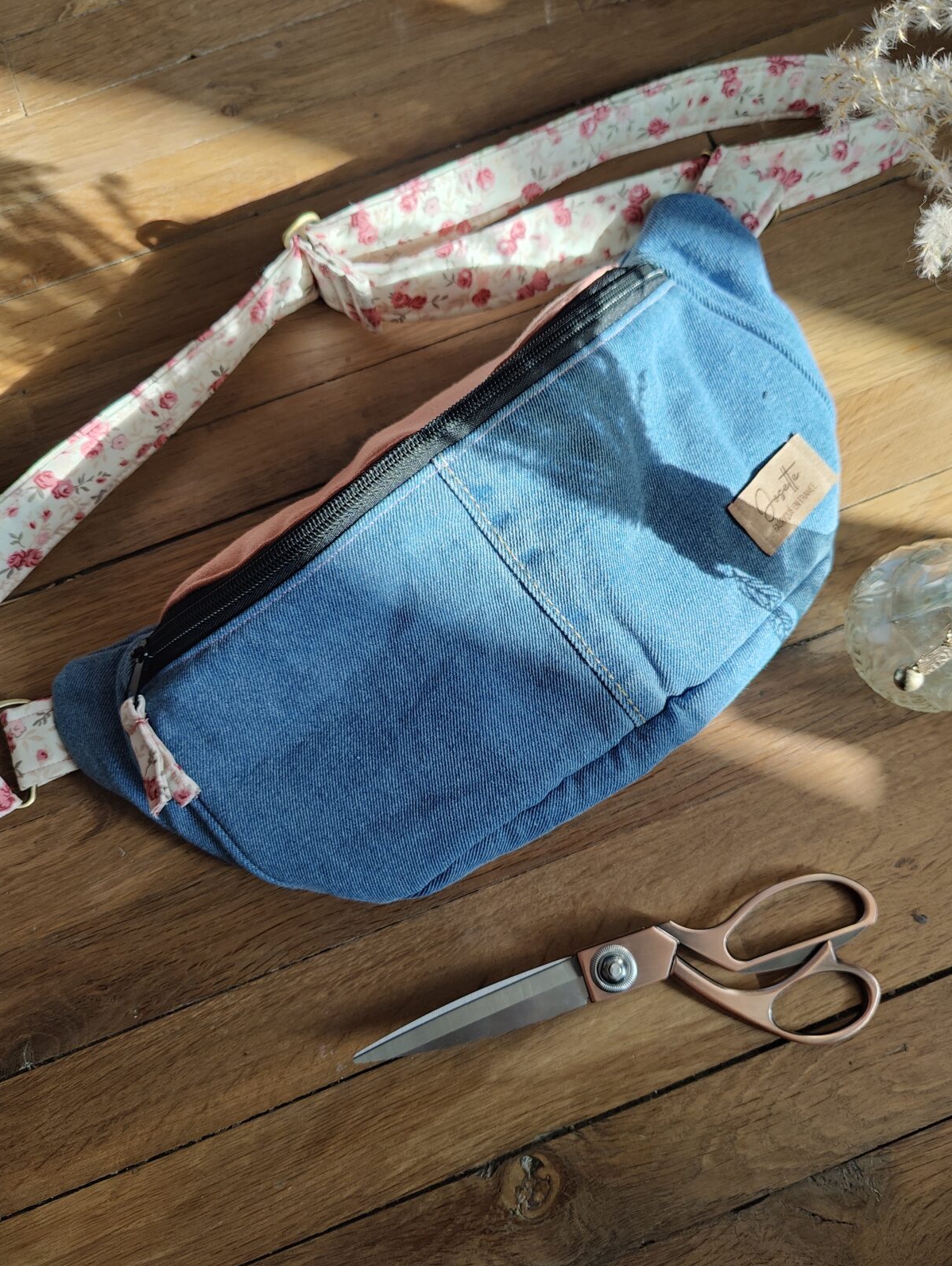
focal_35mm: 26
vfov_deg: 67.2
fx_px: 951
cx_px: 535
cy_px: 650
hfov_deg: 53.0
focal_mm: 6.06
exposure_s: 1/311
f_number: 1.8
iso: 50
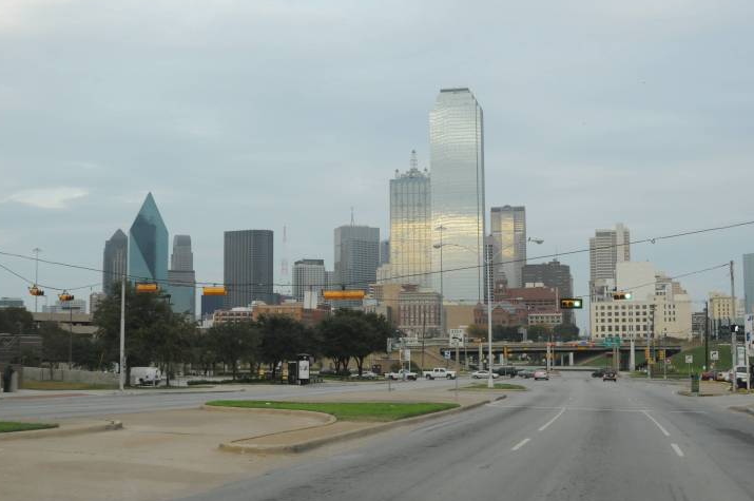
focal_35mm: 47
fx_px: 983
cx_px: 359
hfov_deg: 41.9
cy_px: 238
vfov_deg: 28.6
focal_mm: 28
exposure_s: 1/250
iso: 800
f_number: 8
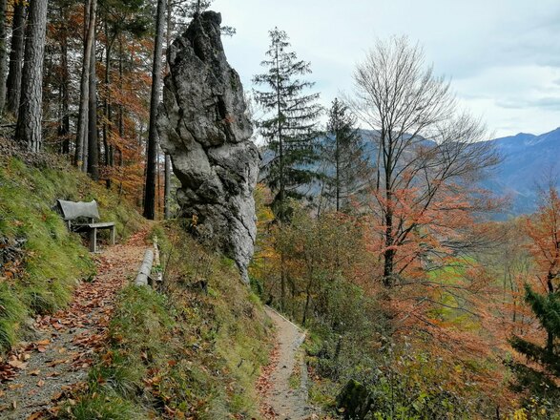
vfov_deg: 53.0
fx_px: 421
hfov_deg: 67.3
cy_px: 210
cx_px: 280
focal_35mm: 26
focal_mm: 3.83
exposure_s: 1/105
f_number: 2.2
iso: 50
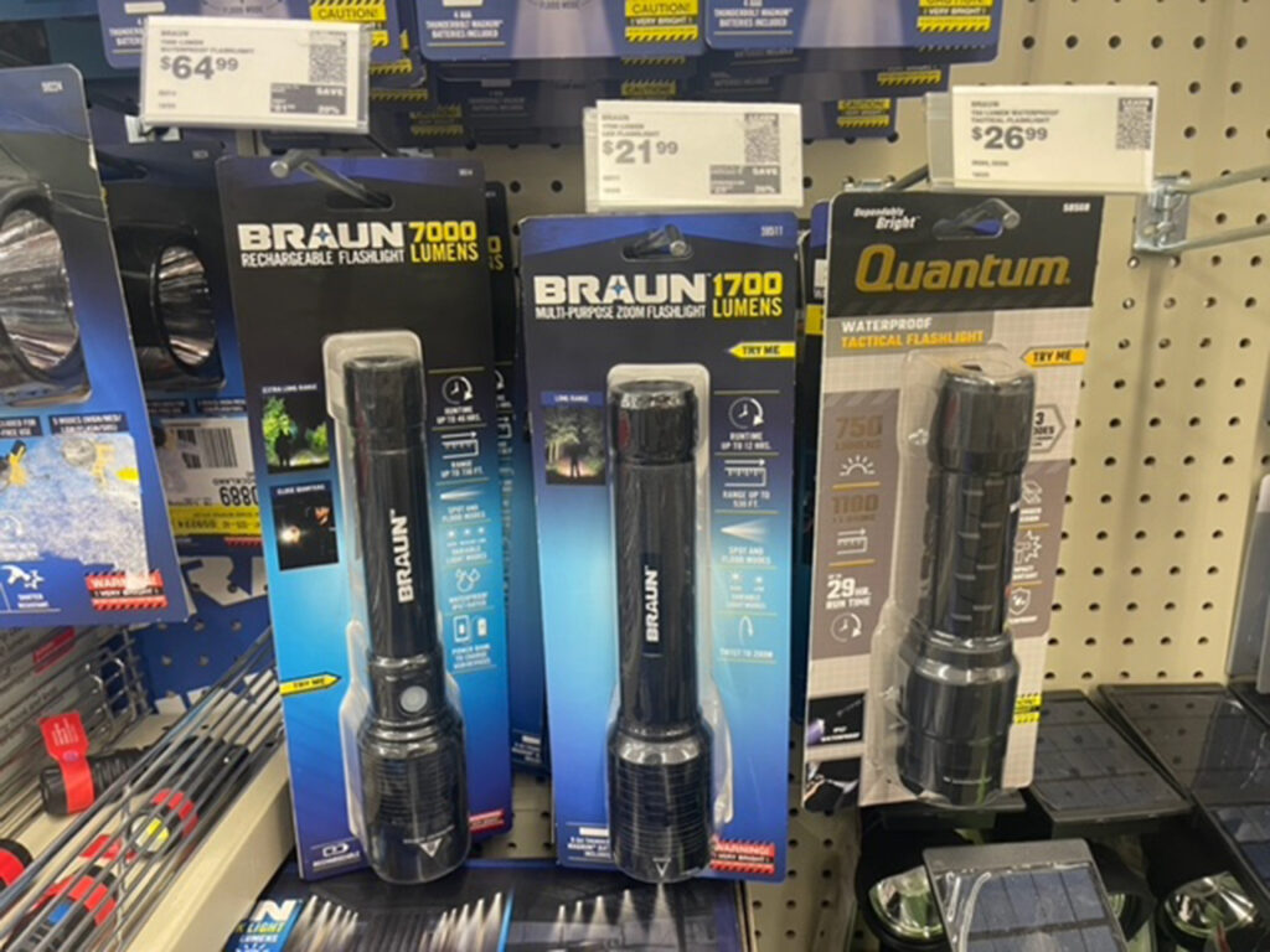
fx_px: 917
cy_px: 476
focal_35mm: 25
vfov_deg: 54.9
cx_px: 635
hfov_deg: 69.4
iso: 200
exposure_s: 1/60
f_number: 1.6
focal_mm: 5.1
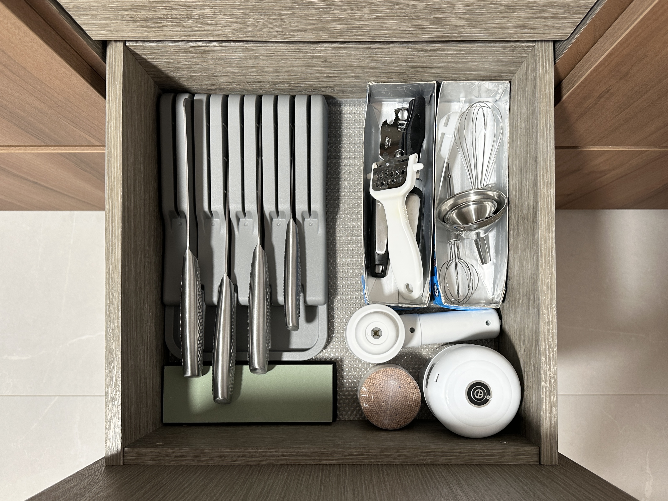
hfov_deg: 71.6
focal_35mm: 24
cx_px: 334
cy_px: 250
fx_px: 463
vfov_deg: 56.8
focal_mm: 6.86
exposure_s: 1/50
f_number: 1.78
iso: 125
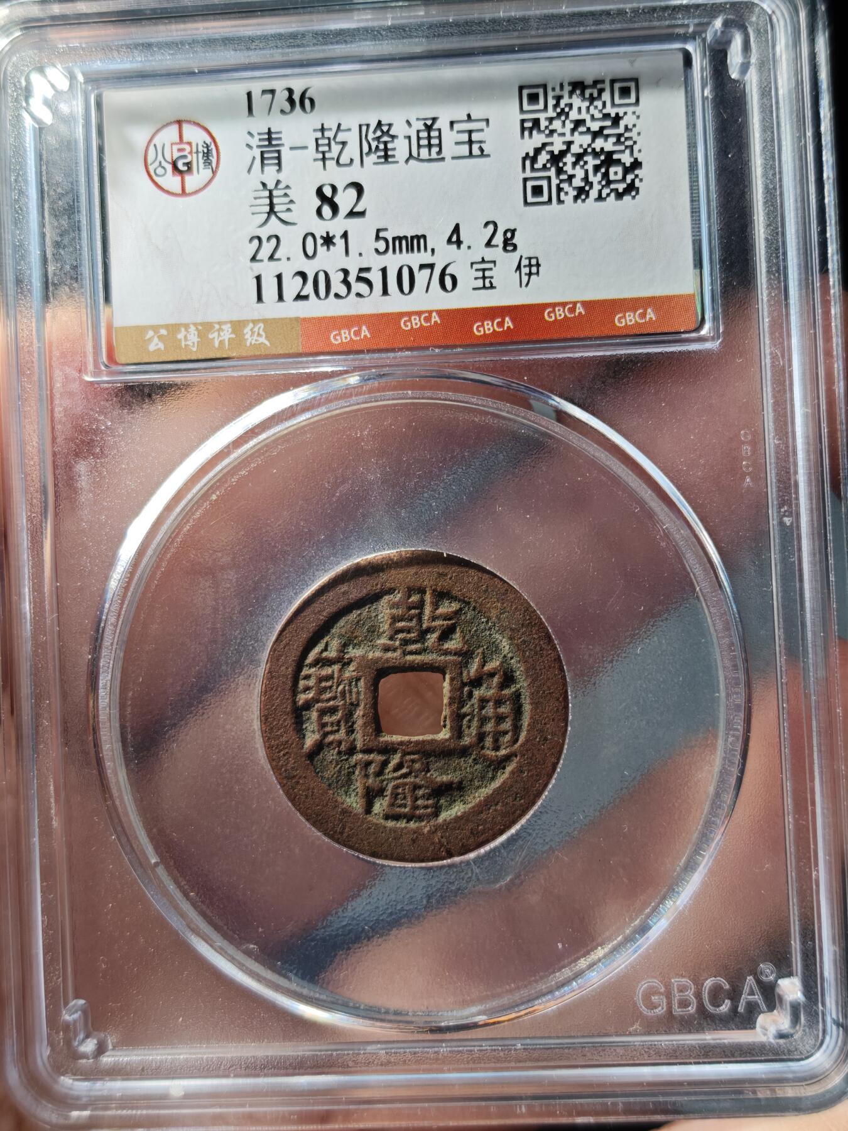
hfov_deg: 29.1
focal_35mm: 50
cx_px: 424
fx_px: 1633
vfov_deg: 38.2
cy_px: 566
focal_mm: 5.85
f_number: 1.63
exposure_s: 1/787
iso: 50
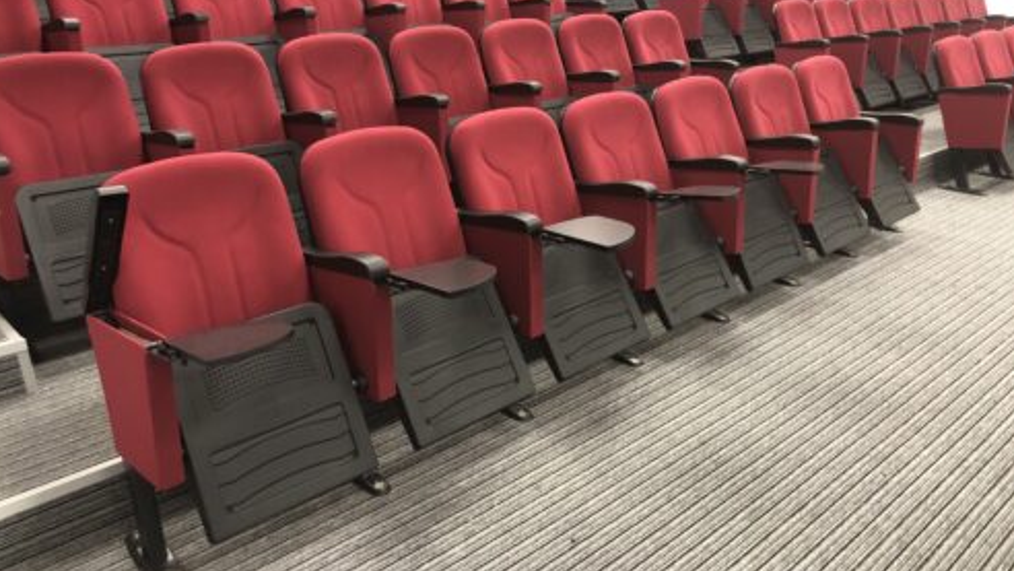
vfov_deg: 37.5
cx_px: 505
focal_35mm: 31
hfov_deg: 62.6
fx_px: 834
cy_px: 209
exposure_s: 1/15
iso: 100
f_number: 1.8
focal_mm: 3.99
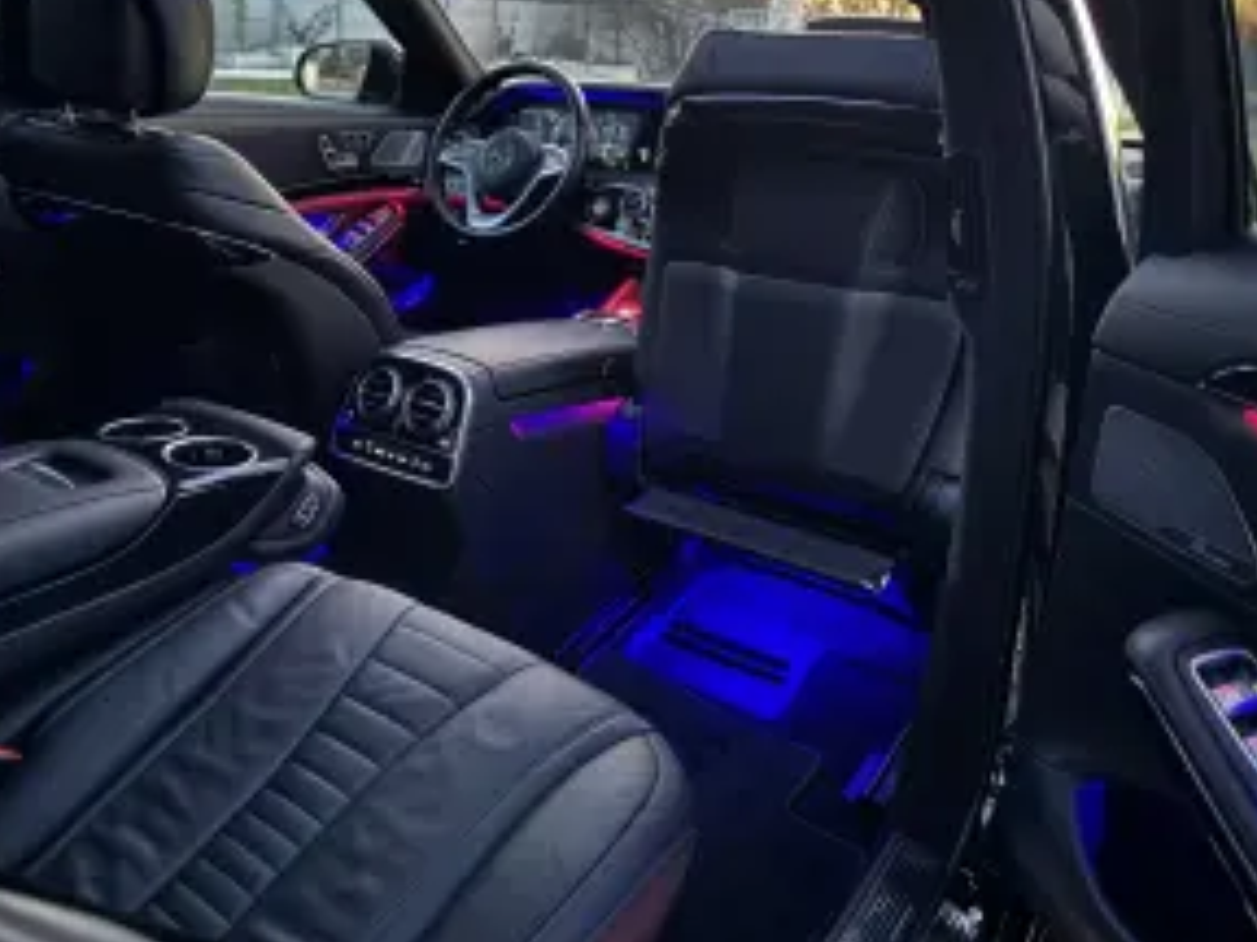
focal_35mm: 30
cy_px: 419
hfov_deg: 59.4
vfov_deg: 46.7
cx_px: 493
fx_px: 1089
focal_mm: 6.76
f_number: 1.78
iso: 1600
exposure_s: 1/9
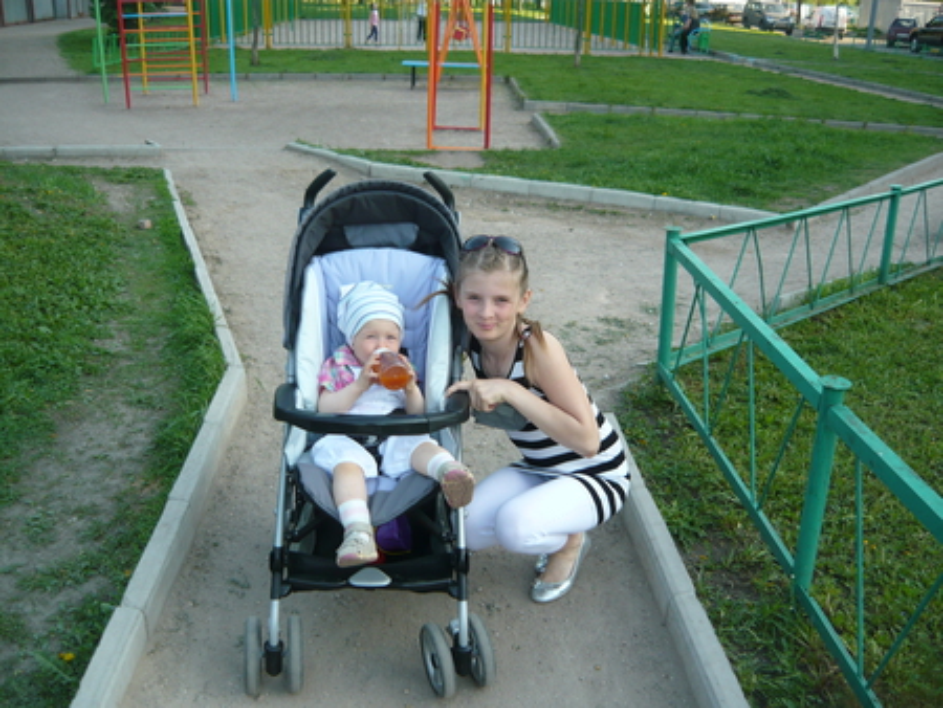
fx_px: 899
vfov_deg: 43.0
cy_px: 354
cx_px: 472
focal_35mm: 33
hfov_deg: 55.3
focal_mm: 5.5
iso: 100
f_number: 2.8
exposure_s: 1/200
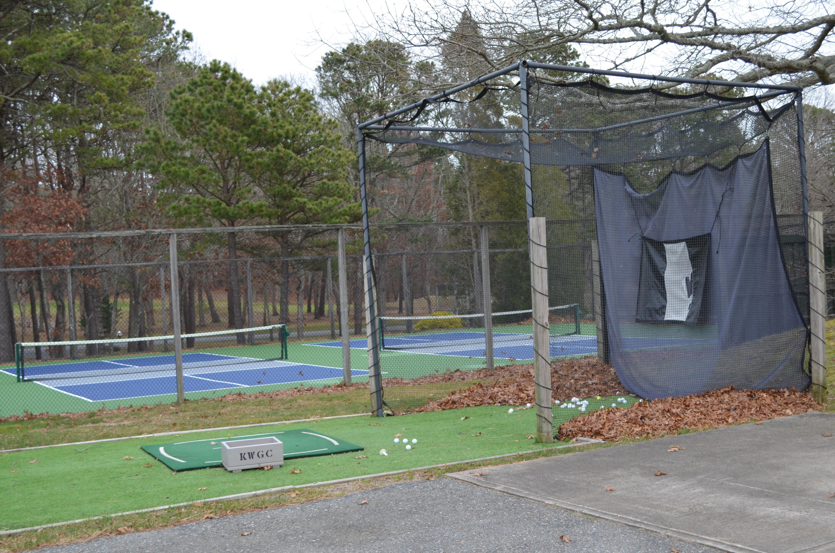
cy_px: 276
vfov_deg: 28.0
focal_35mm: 48
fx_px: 1111
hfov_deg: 41.2
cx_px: 418
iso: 200
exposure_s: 1/125
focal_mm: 32
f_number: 5.6
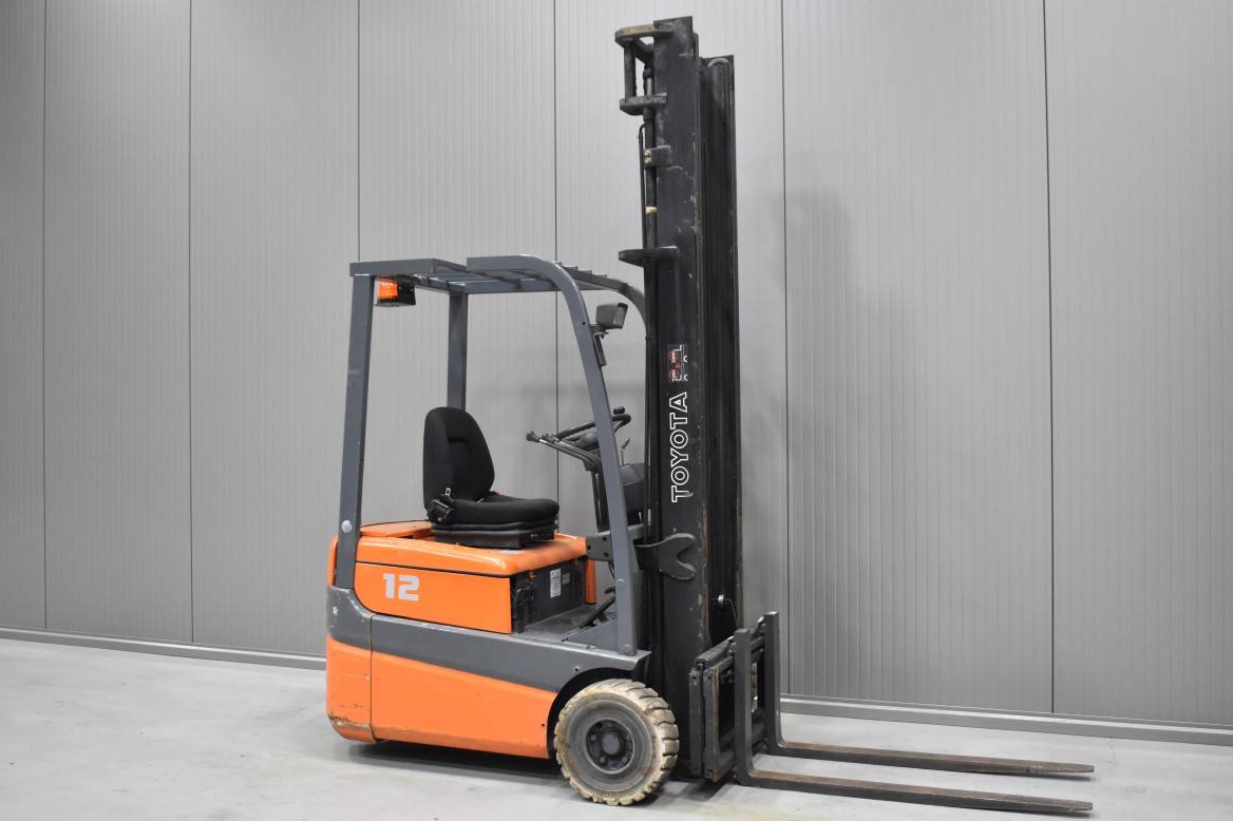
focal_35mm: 37
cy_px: 414
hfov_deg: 51.9
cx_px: 610
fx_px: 1267
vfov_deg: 35.9
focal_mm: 24
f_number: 4
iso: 1600
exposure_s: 1/50
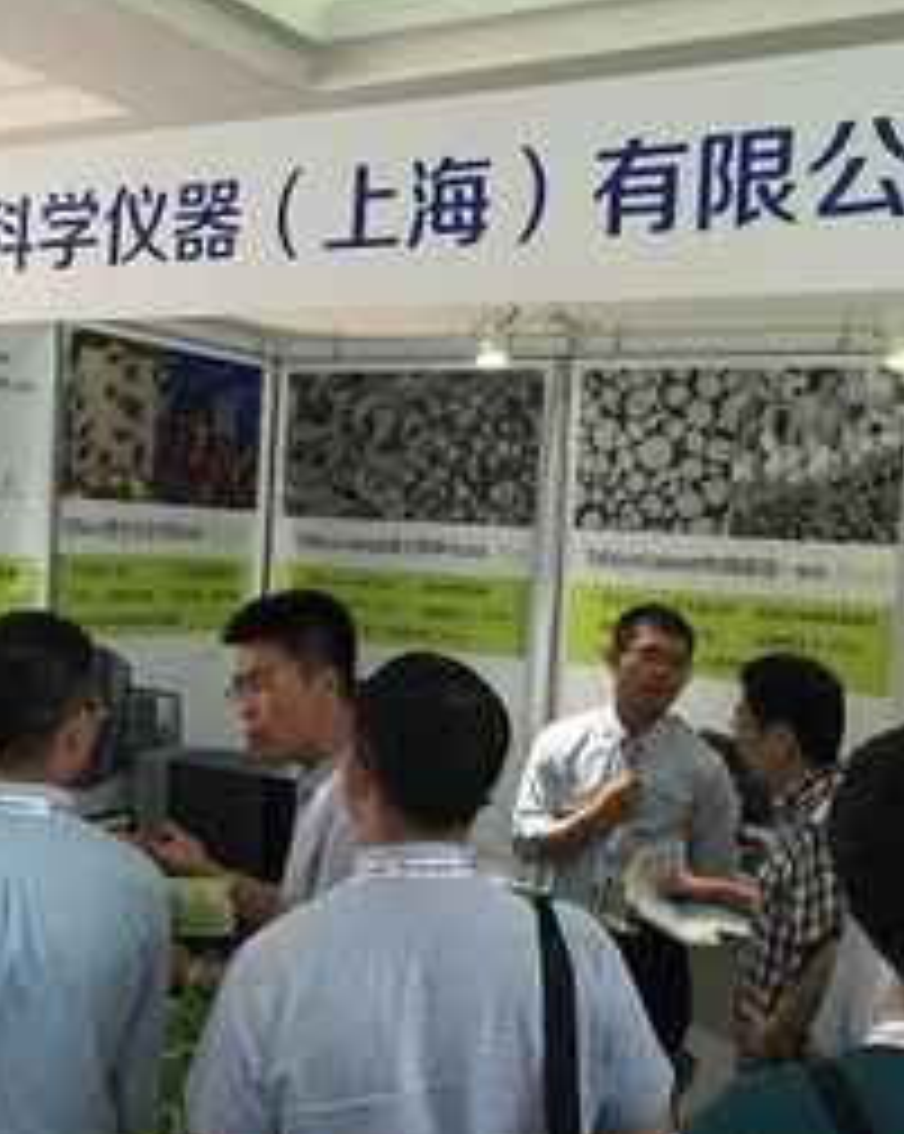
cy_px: 508
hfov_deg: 33.3
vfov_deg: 41.1
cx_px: 369
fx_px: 1508
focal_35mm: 45
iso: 64
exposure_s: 1/33
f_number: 2.2
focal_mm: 4.15
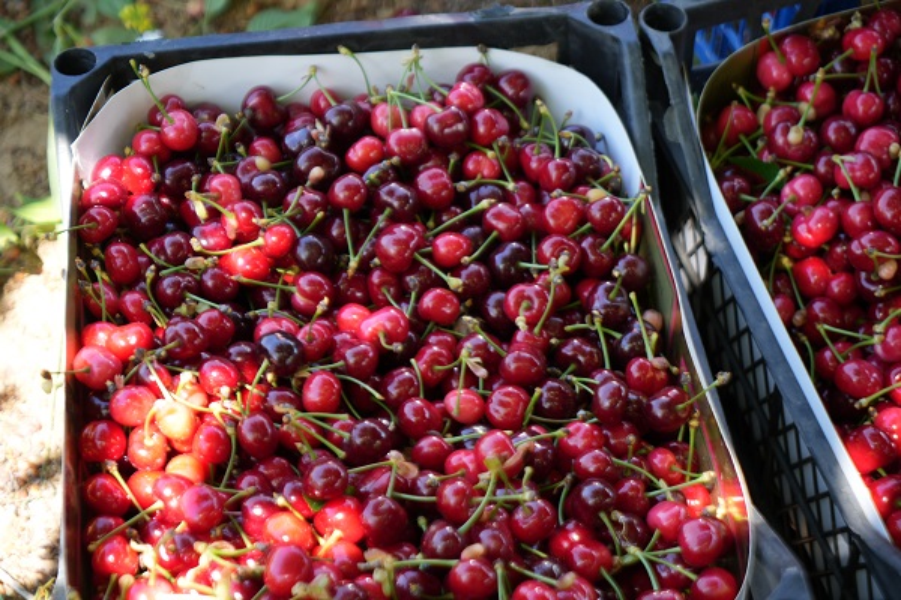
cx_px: 450
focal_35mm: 70
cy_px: 300
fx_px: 1752
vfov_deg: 19.5
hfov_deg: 28.8
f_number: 4
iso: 100
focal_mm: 70
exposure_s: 1/80
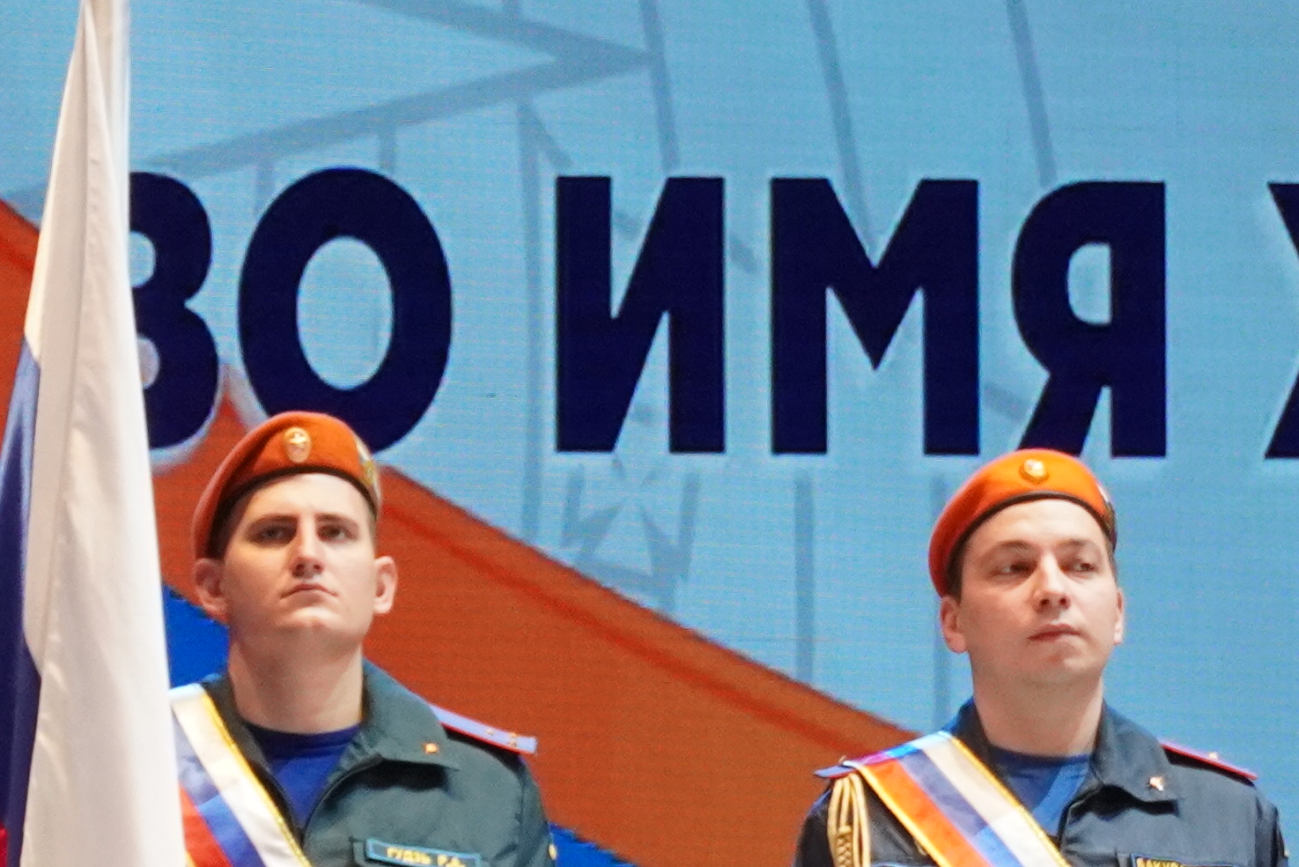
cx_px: -389
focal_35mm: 305
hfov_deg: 6.7
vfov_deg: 4.5
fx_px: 11007
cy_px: 919
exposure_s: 1/160
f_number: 5.6
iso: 2000
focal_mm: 50
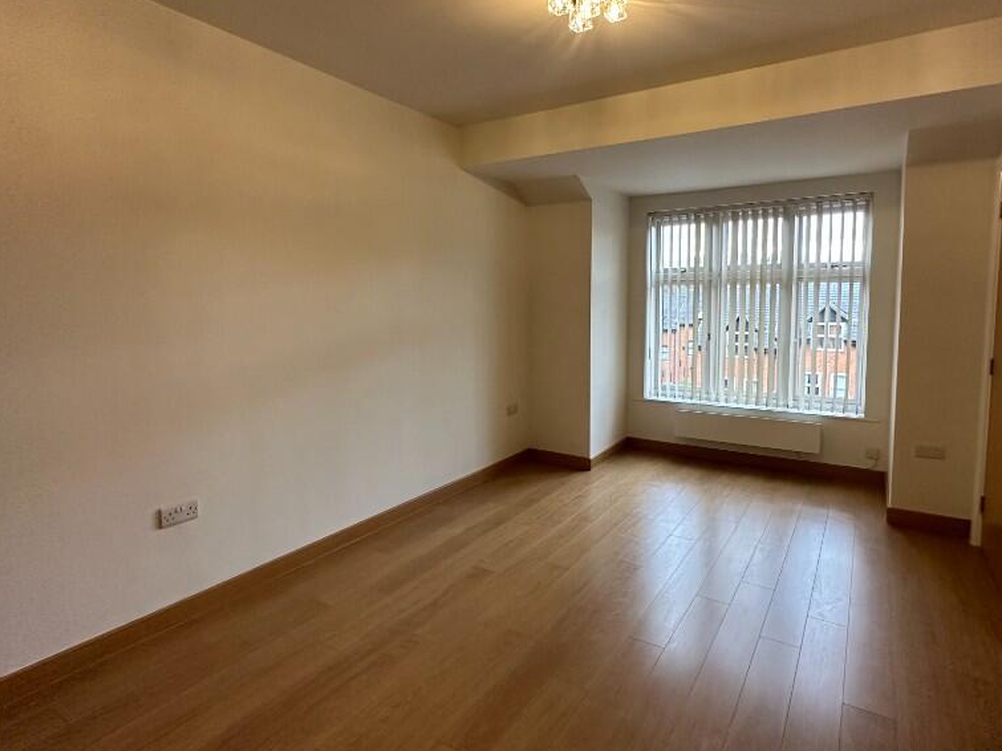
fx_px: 550
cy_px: 345
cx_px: 548
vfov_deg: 68.6
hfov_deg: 84.4
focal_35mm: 19
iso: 250
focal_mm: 2.22
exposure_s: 1/100
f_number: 2.2
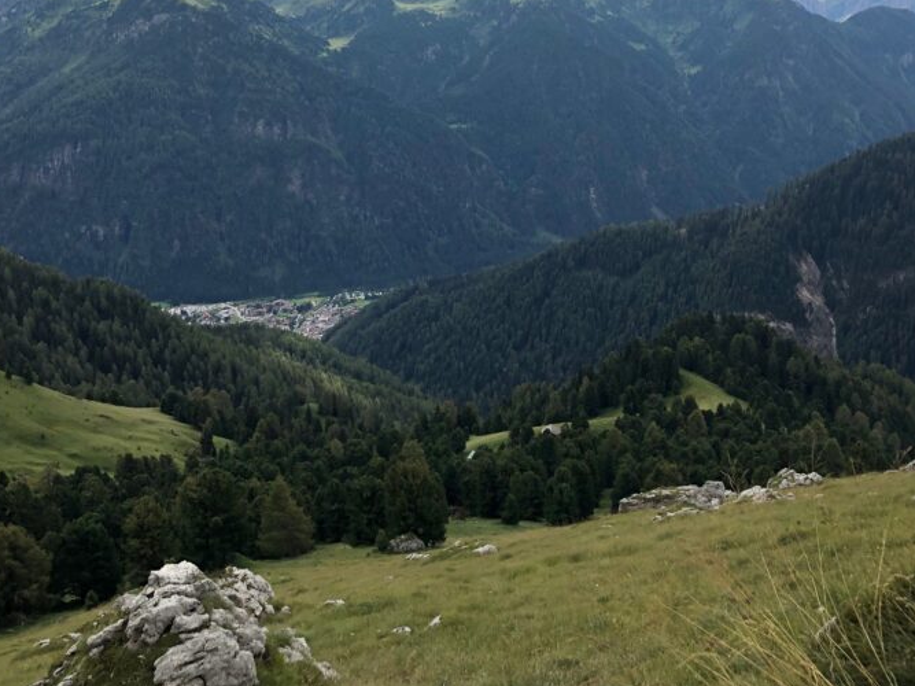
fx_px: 1136
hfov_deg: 43.7
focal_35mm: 43
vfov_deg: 33.0
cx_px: 532
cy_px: 187
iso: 20
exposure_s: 1/1919
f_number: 1.8
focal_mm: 3.99
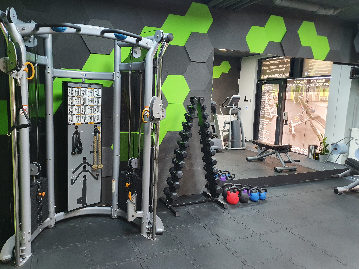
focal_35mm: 26
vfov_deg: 53.1
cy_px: 134
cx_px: 180
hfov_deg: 67.3
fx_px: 270
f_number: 1.5
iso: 200
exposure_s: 1/50
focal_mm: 4.32
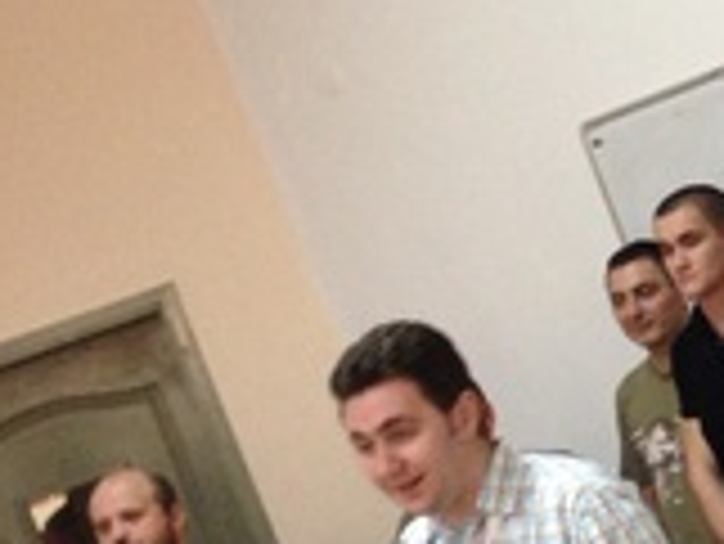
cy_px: 342
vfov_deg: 11.3
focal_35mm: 131
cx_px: 1093
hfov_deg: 14.1
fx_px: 2742
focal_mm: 4.12
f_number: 2.4
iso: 200
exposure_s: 1/20
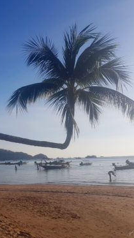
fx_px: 240
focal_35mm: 38
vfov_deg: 52.8
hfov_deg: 29.7
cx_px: 9
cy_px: 119
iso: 50
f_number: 1.7
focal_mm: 4.2
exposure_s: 1/3712
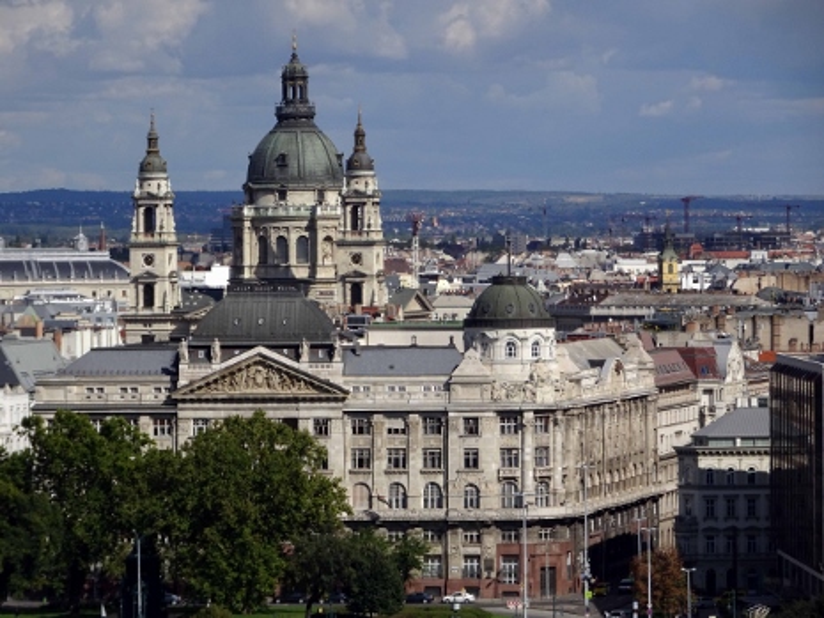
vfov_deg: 7.2
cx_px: 412
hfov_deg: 9.6
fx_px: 4905
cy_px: 309
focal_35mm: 206
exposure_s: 1/640
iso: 80
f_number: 6.3
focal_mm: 35.17
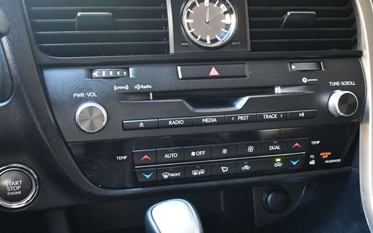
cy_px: 122
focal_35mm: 43
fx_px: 437
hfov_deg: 46.2
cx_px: 200
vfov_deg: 29.9
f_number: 4
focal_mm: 26
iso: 4500
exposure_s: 1/60
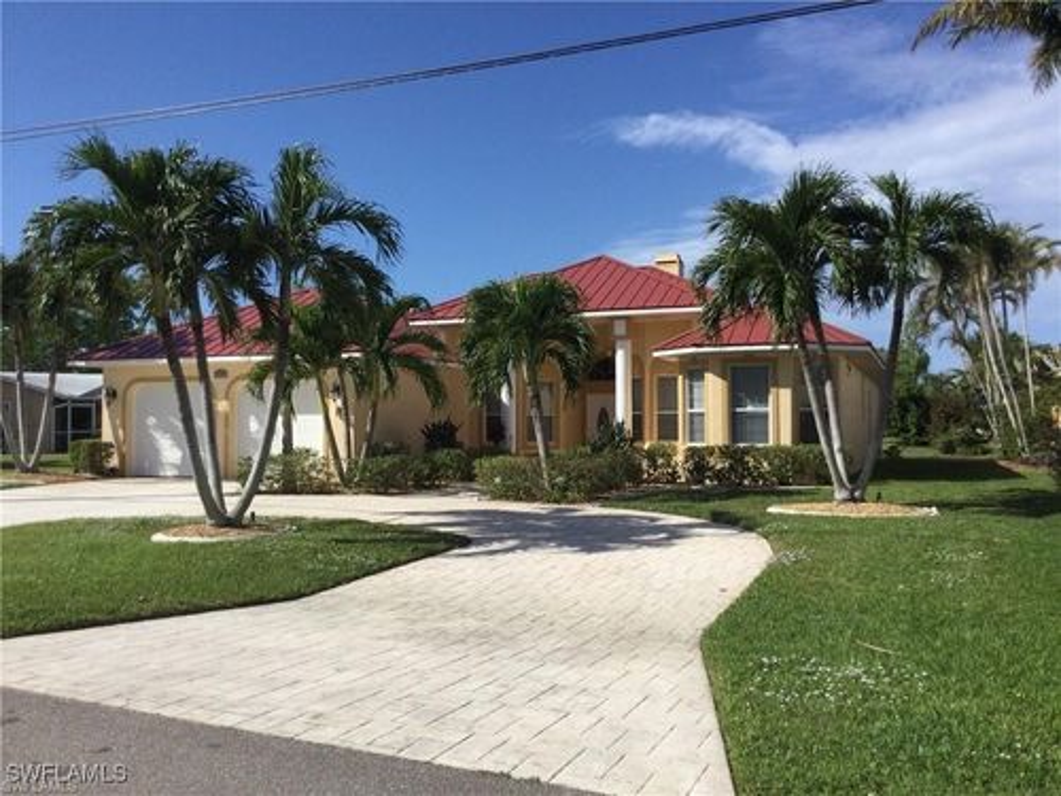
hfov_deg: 58.4
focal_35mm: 31
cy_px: 398
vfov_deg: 45.4
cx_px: 530
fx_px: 950
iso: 25
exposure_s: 1/2037
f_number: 2.4
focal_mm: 3.3
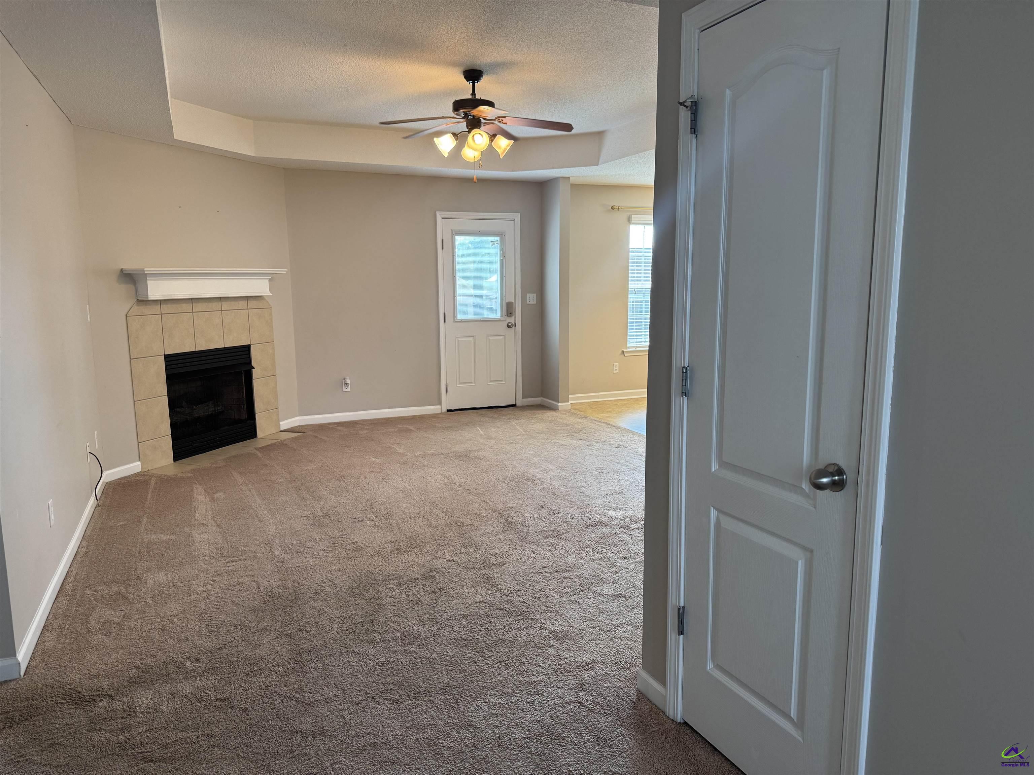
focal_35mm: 24
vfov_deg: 56.8
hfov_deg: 71.6
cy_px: 388
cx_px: 517
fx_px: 717
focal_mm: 6.76
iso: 200
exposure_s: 1/120
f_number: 1.78
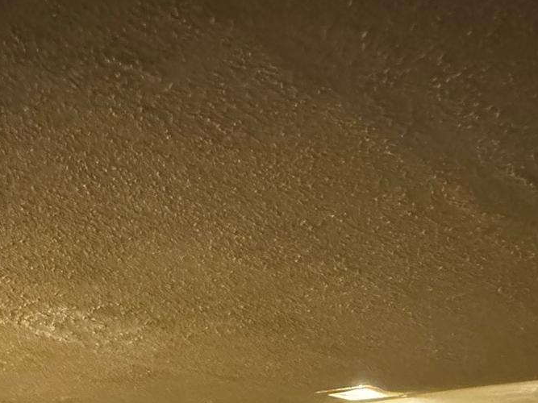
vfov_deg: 25.8
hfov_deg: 42.9
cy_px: 591
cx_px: 159
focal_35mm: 43
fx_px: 668
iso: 1250
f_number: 2.2
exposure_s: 1/60
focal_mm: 2.22
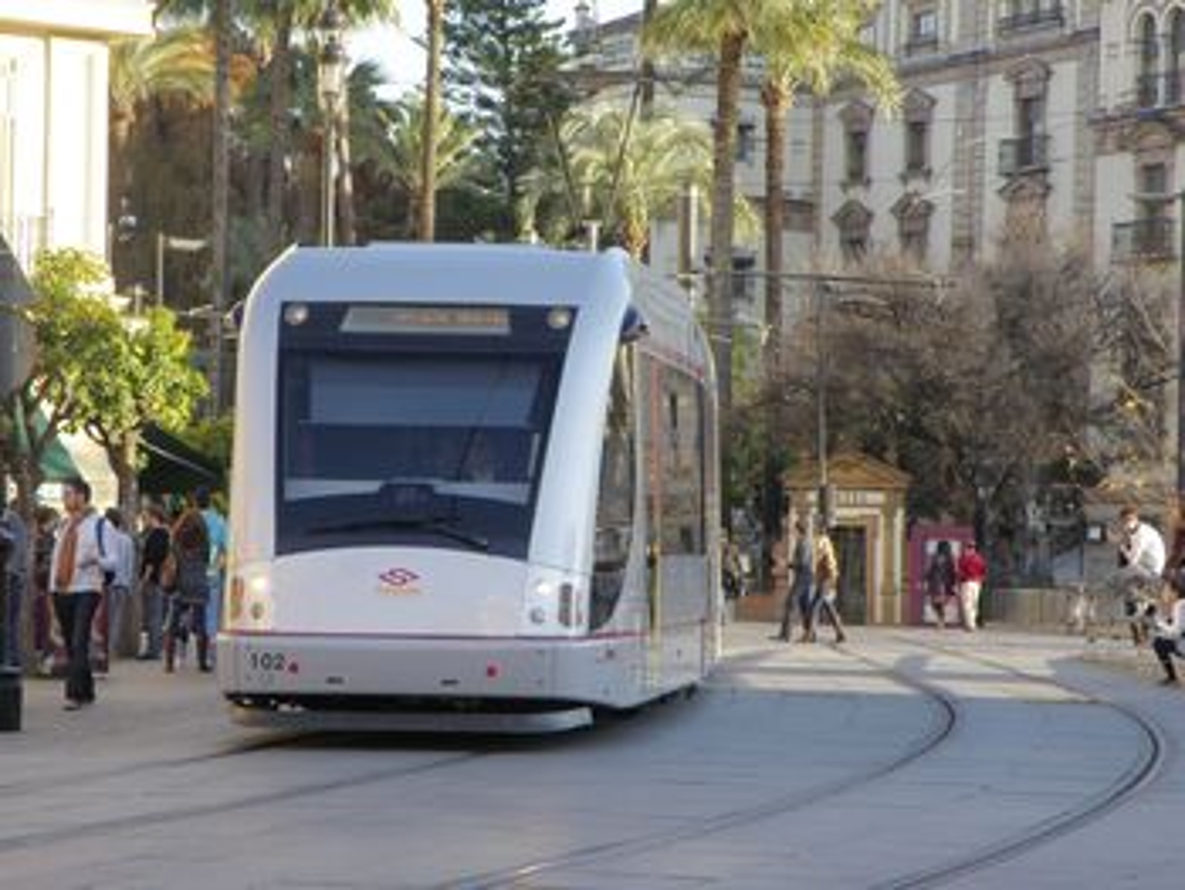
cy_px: 445
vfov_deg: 12.1
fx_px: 4214
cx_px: 592
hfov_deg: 16.0
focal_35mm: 123
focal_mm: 21.92
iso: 64
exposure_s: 1/125
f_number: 4.2
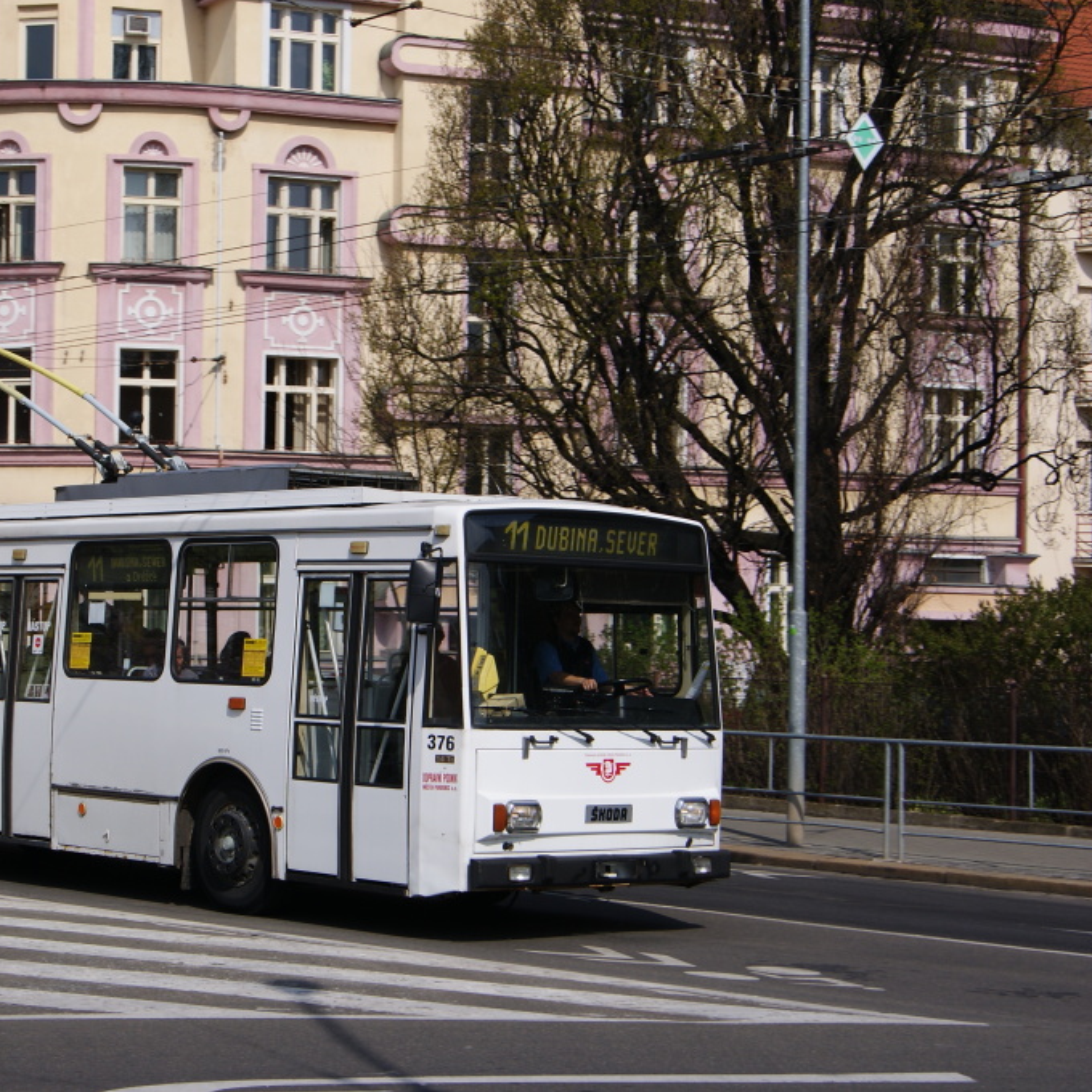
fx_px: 3770
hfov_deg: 16.4
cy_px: 544
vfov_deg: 16.5
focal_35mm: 106
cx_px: 295
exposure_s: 1/250
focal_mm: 55
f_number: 11
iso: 100
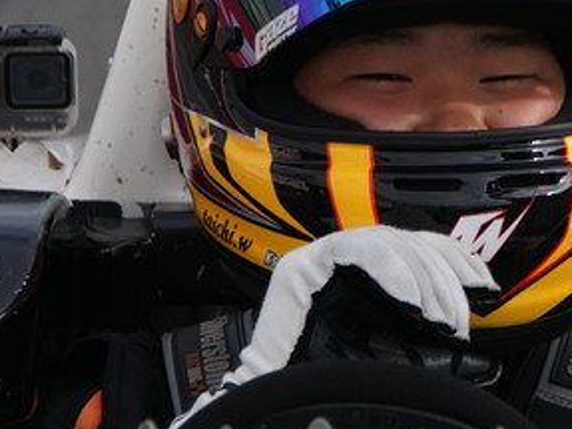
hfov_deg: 3.9
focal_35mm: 506
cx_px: 434
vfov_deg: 2.9
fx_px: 8358
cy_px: 44
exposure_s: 1/320
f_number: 8
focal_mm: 140
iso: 100
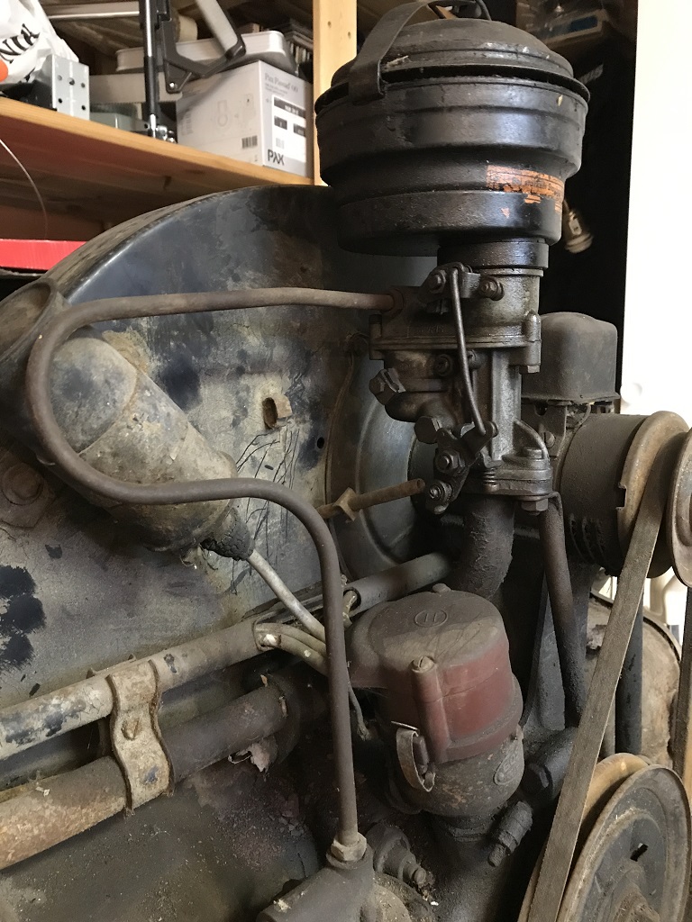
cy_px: 461
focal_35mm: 28
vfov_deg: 63.4
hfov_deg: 49.7
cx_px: 346
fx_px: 746
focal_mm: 3.99
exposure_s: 1/4
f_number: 1.8
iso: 80
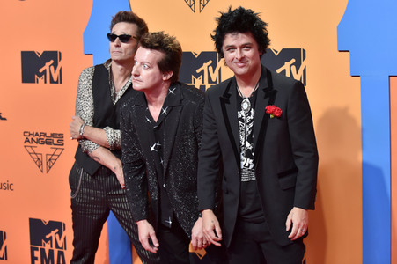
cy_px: 132
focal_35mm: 80
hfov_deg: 25.4
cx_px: 198
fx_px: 882
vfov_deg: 17.0
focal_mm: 80
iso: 2500
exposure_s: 1/320
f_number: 3.5
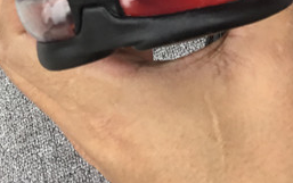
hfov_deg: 18.1
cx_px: 124
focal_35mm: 115
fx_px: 919
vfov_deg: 10.6
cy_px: -159
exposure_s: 1/169
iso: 25
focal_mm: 3.3
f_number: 2.4
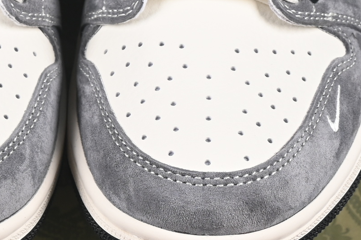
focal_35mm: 261
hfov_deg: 7.9
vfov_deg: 5.3
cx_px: 60
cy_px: 14
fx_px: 2617
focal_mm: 50
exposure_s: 1/60
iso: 160
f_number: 7.1
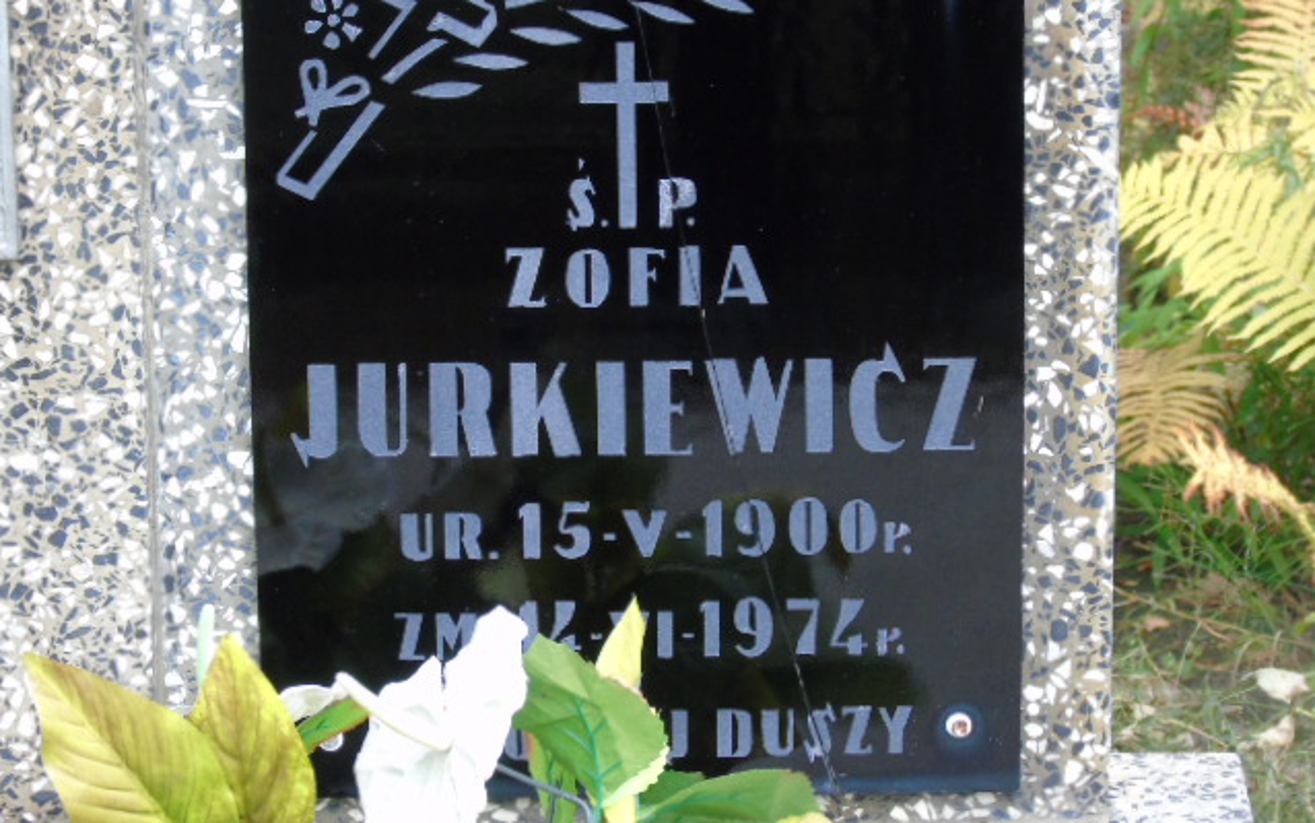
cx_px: 658
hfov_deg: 13.9
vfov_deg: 8.7
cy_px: 373
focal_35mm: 151
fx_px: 5412
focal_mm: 25
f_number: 4.7
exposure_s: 1/80
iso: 400
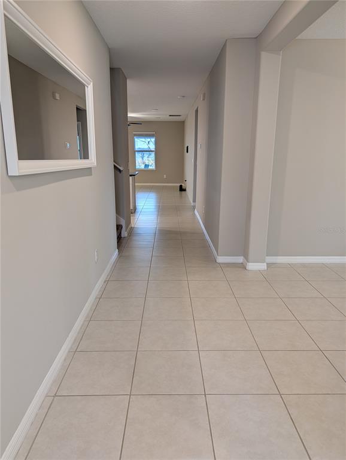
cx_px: 173
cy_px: 230
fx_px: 319
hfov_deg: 56.9
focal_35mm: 24
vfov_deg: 71.5
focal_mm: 6.9
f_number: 1.68
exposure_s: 1/120
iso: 27
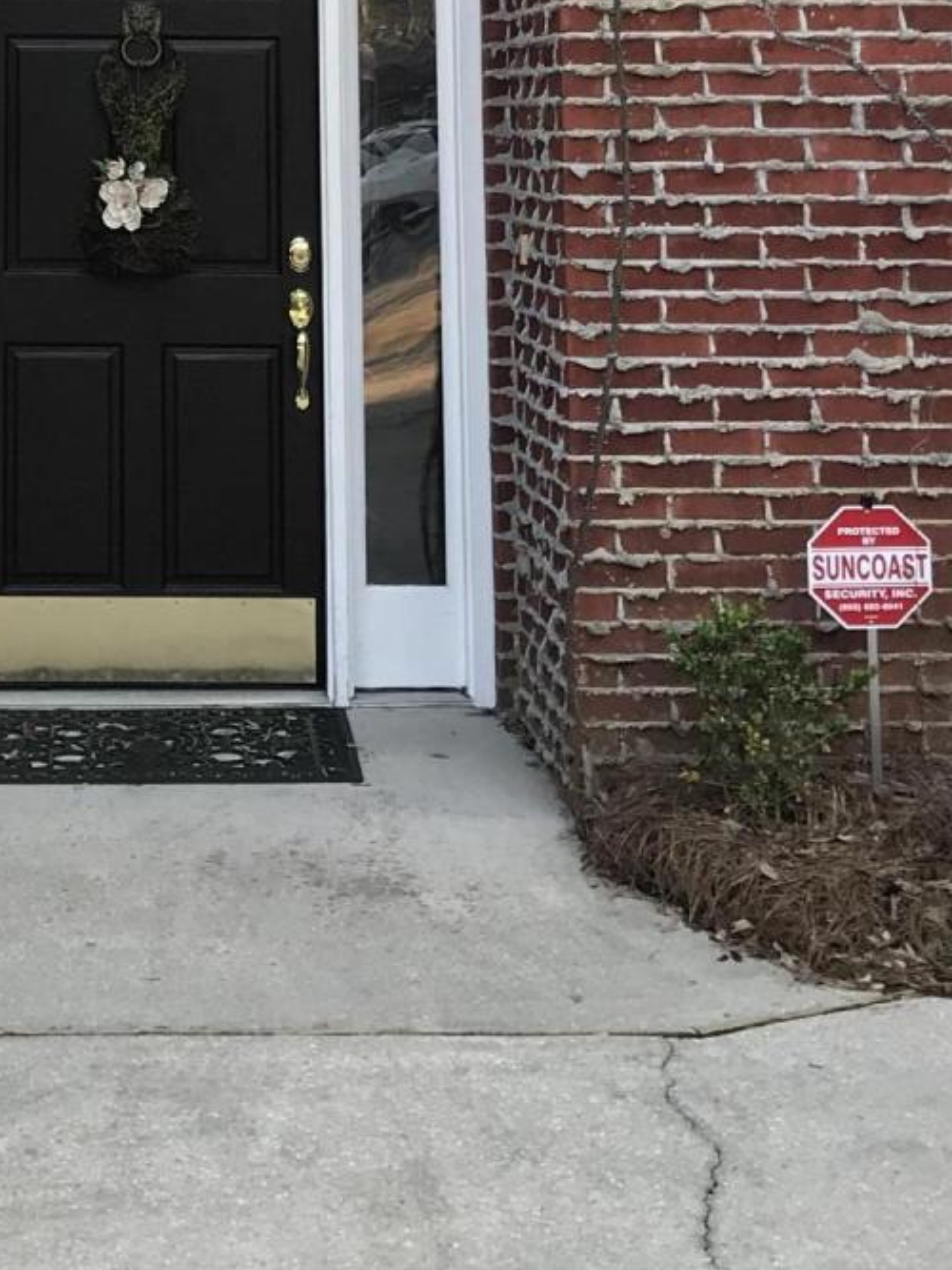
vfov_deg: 21.9
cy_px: -177
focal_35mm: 84
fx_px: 3081
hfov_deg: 17.3
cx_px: 65
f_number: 1.8
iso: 20
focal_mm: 3.99
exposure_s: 1/124
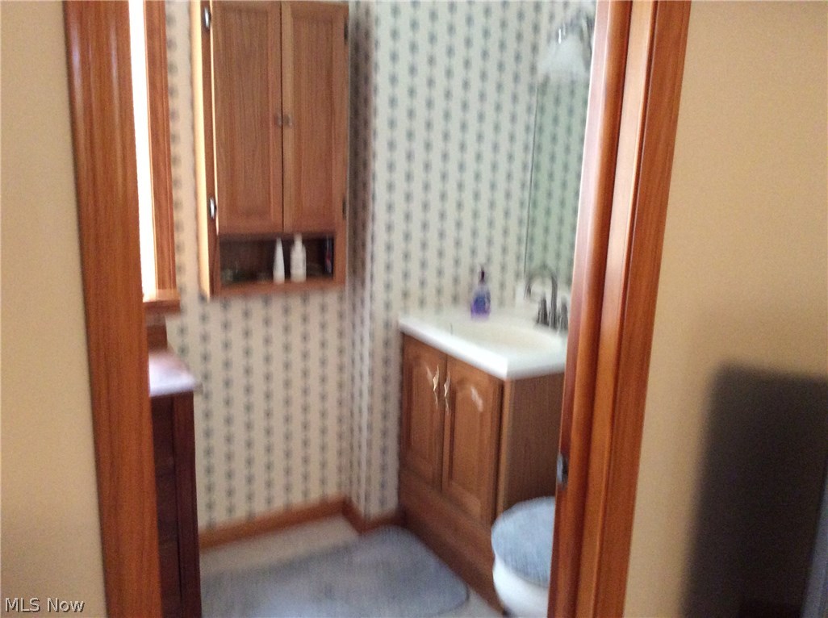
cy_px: 309
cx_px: 414
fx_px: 764
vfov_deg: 44.0
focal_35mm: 32
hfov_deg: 56.9
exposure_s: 1/15
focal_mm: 3.3
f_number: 2.4
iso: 250
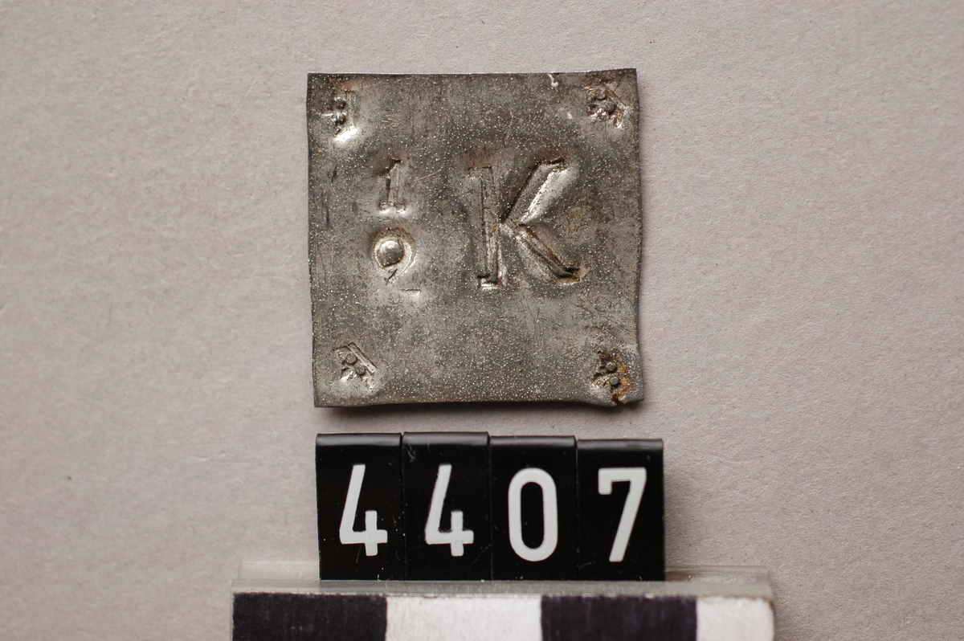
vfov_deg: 18.2
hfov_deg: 27.0
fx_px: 2007
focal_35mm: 75
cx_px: 482
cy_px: 320
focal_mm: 50
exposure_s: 1/50
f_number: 8
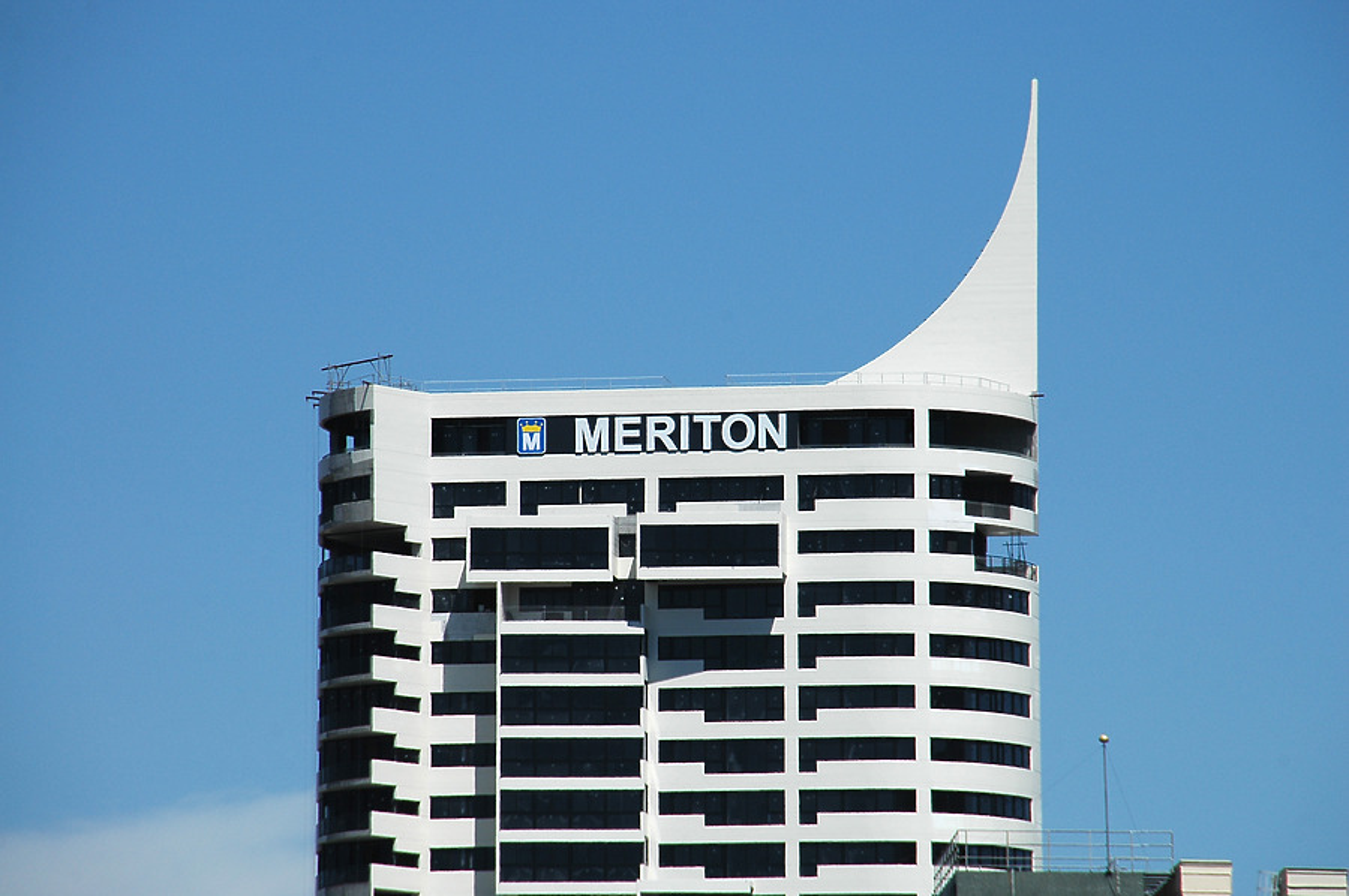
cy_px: 448
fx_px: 11229
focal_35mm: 300
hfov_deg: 6.9
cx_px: 674
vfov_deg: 4.6
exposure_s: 1/1250
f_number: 9
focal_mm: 200
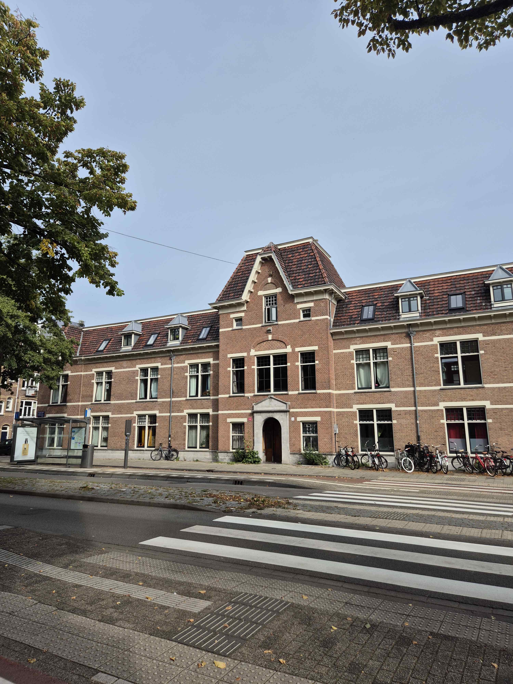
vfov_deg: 73.9
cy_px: 342
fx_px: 454
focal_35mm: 23
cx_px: 256
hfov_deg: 58.9
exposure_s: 1/2184
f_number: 1.8
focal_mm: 5.4
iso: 25
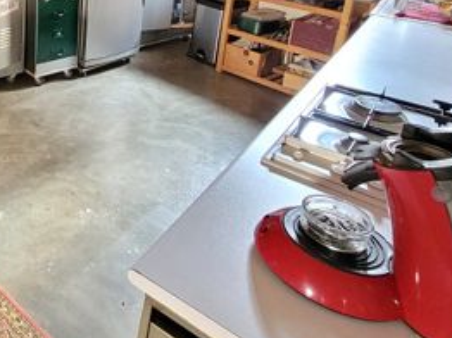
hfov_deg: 43.6
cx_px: -18
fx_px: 457
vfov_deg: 37.0
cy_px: 10
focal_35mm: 35
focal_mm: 1.74
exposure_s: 1/33
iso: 640
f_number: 2.2
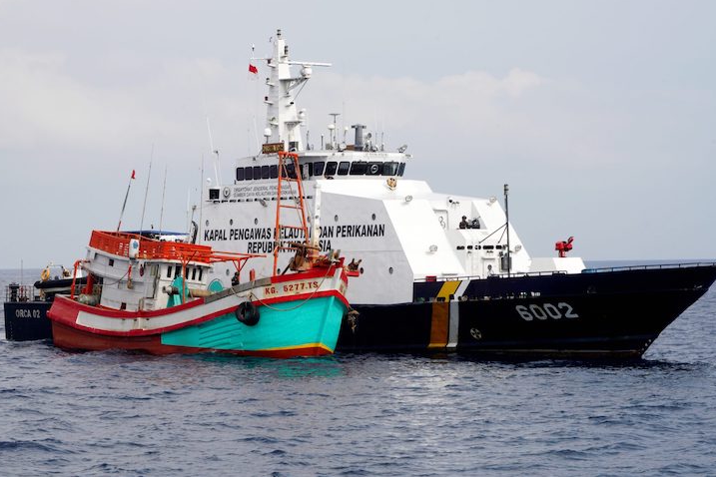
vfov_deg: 10.9
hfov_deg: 16.3
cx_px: 343
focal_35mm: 126
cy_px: 212
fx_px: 2506
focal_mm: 113
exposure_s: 1/200
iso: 100
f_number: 16
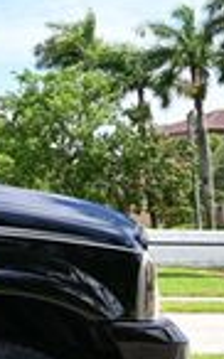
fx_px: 1047
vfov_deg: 19.3
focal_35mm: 107
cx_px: -546
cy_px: 79
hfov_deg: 8.8
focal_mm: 16
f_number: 7.1
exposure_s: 1/160
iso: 100
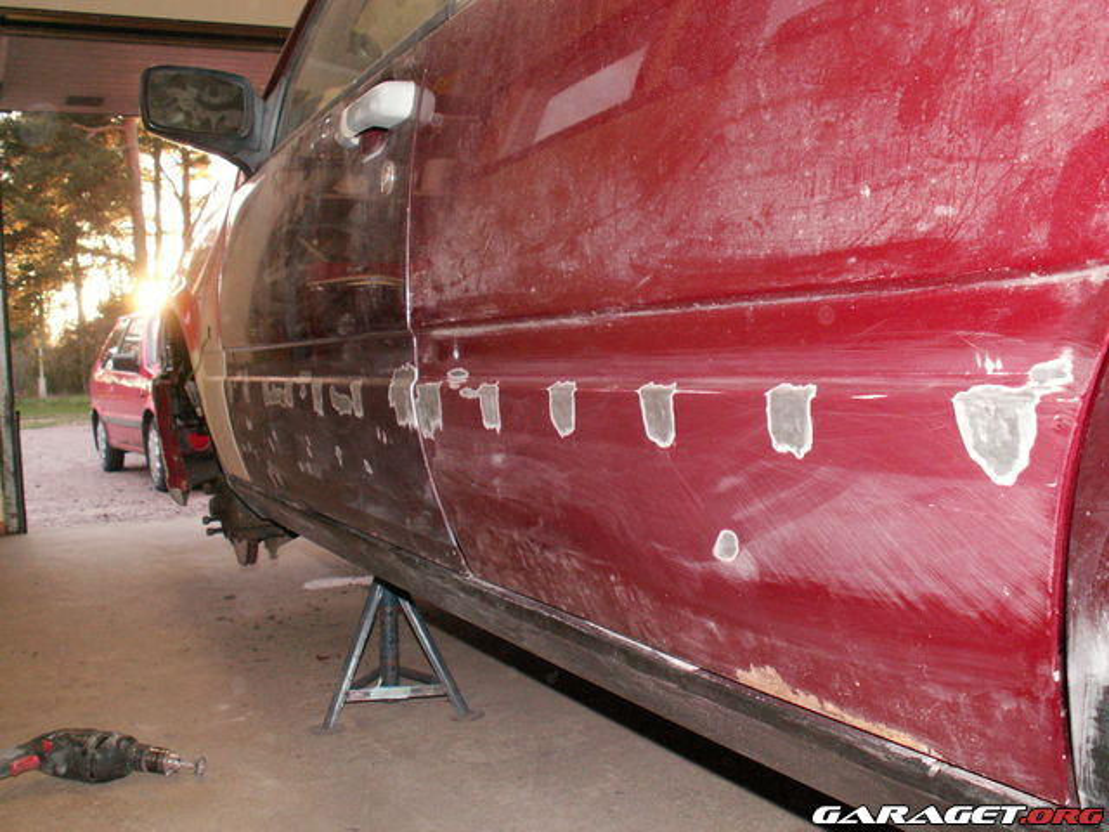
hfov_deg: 52.6
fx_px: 1121
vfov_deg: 40.7
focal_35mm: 35
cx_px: 554
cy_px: 416
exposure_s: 1/40
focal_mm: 5.86
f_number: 2.8
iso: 160
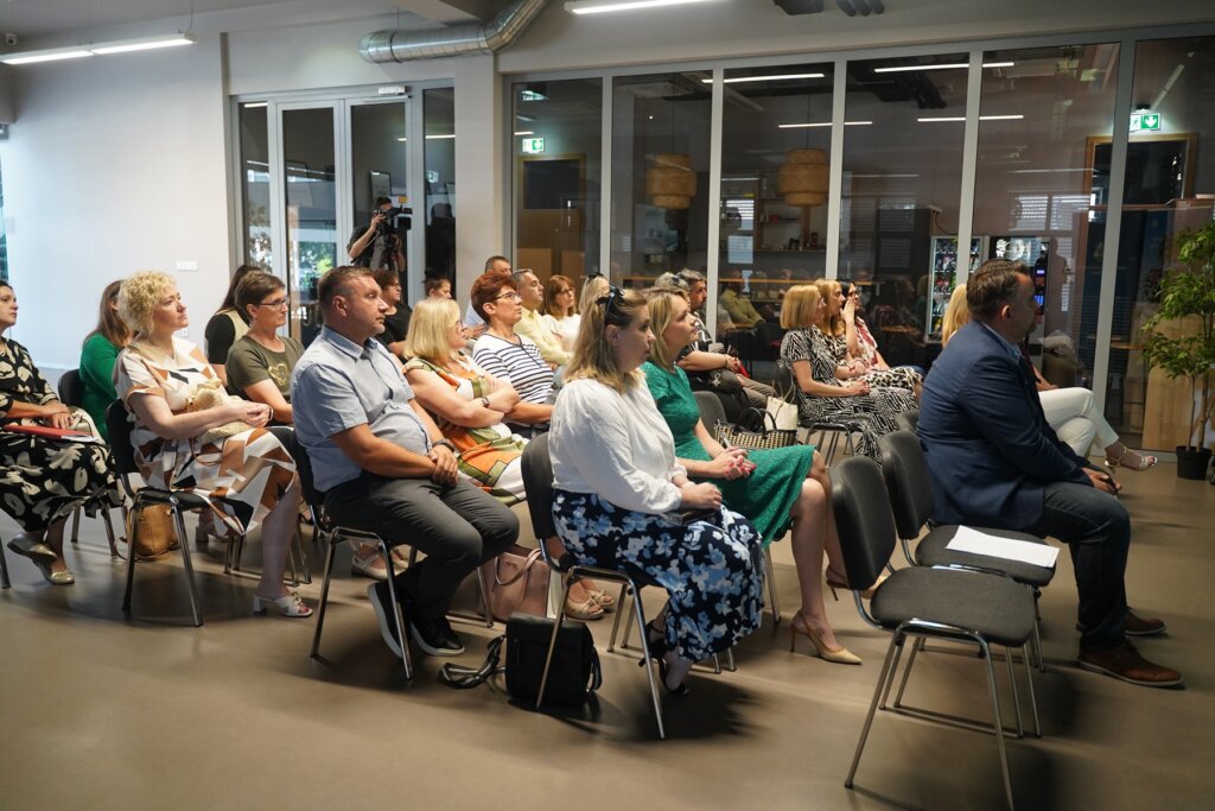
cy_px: 406
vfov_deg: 46.4
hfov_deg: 65.5
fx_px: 945
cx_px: 608
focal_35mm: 28
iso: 2000
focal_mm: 28
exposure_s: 1/320
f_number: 2.8
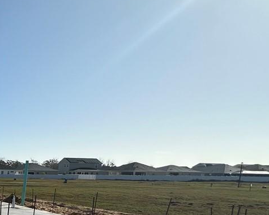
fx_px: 366
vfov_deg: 30.1
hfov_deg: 27.7
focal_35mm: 46
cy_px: 222
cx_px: -133
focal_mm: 2.22
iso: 50
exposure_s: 1/3401
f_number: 2.2
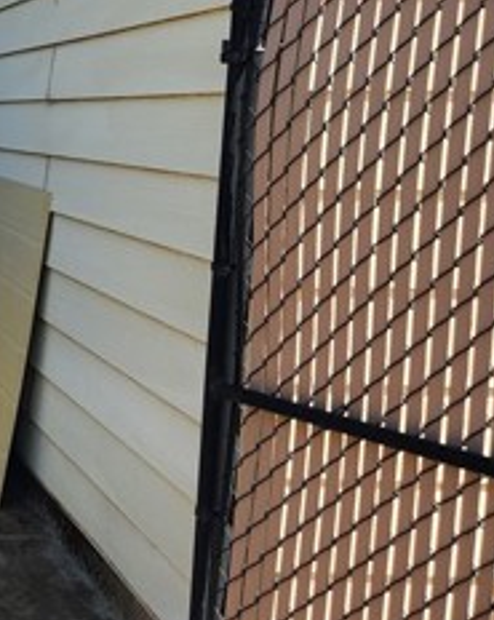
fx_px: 1135
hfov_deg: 20.7
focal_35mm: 62
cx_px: -259
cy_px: 235
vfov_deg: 30.4
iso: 20
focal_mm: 5.4
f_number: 1.8
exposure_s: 1/1258
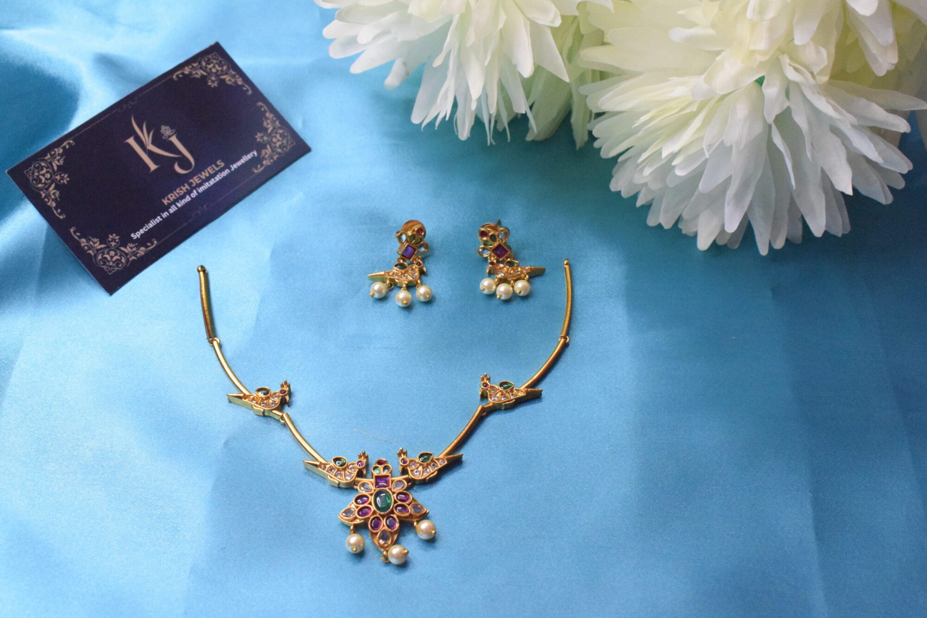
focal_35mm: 46
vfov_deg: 29.0
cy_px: 309
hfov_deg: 42.3
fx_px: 1197
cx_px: 464
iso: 8000
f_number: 10
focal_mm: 31
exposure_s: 1/60
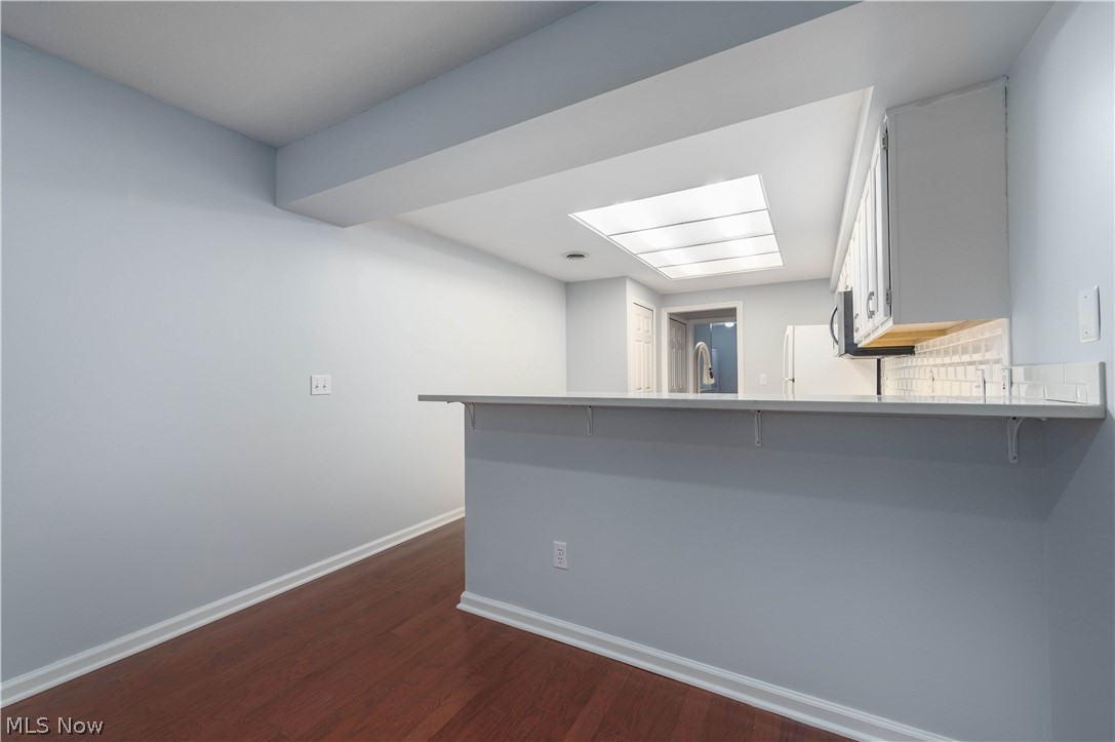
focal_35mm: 14
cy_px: 371
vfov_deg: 81.1
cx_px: 558
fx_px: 433
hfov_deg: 104.3
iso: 200
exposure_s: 1/60
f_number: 9
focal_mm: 14
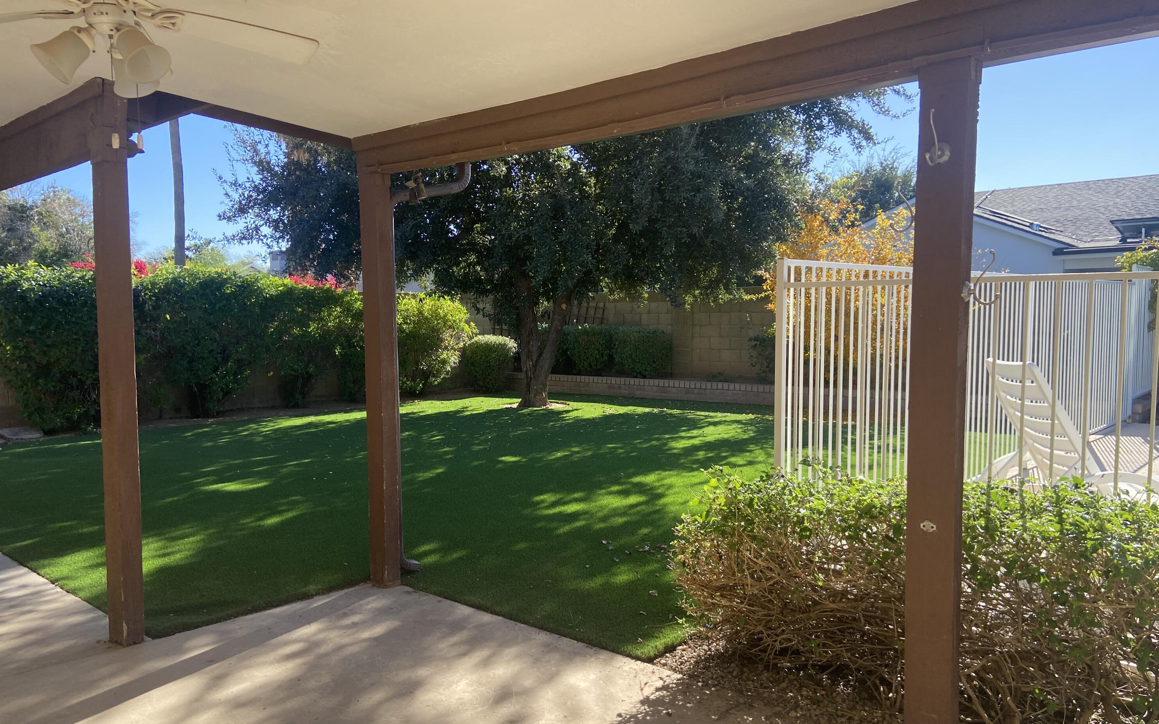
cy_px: 389
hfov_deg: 66.5
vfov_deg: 44.5
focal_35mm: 28
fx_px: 884
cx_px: 588
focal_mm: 4.25
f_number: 1.8
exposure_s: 1/757
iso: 32
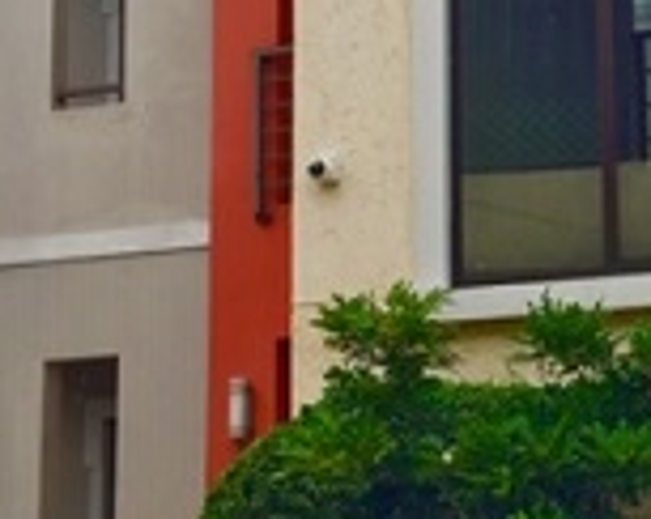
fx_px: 1828
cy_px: 98
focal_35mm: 95
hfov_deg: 19.0
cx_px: 800
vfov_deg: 16.0
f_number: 2.2
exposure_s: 1/1721
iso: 32
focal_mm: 4.15
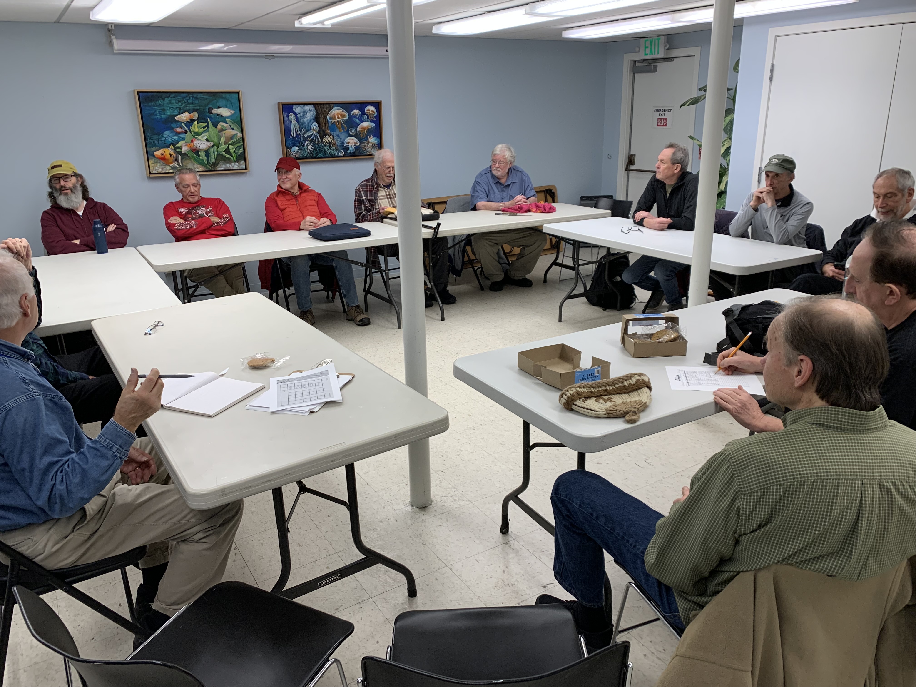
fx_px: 688
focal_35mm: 26
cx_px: 458
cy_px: 344
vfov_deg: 53.1
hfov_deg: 67.3
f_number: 1.8
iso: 80
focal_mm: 4.25
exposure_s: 1/120
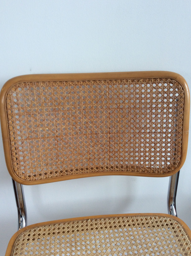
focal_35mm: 34
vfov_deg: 54.0
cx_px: 98
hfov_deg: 41.7
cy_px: 130
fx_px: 251
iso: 50
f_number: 2.4
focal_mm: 3.3
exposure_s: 1/25
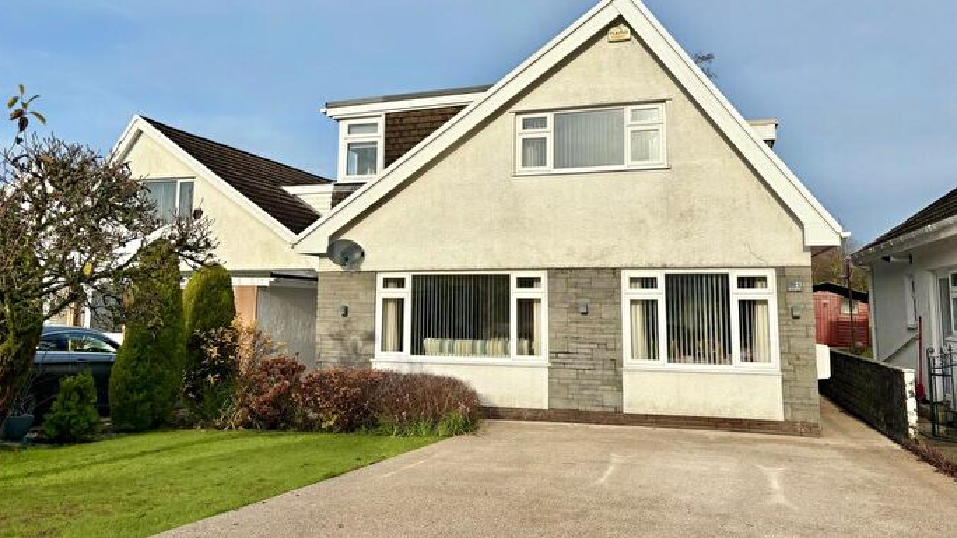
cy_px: 216
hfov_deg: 66.1
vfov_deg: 40.0
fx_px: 736
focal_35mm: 29
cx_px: 470
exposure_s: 1/4255
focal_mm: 5.96
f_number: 1.6
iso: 50
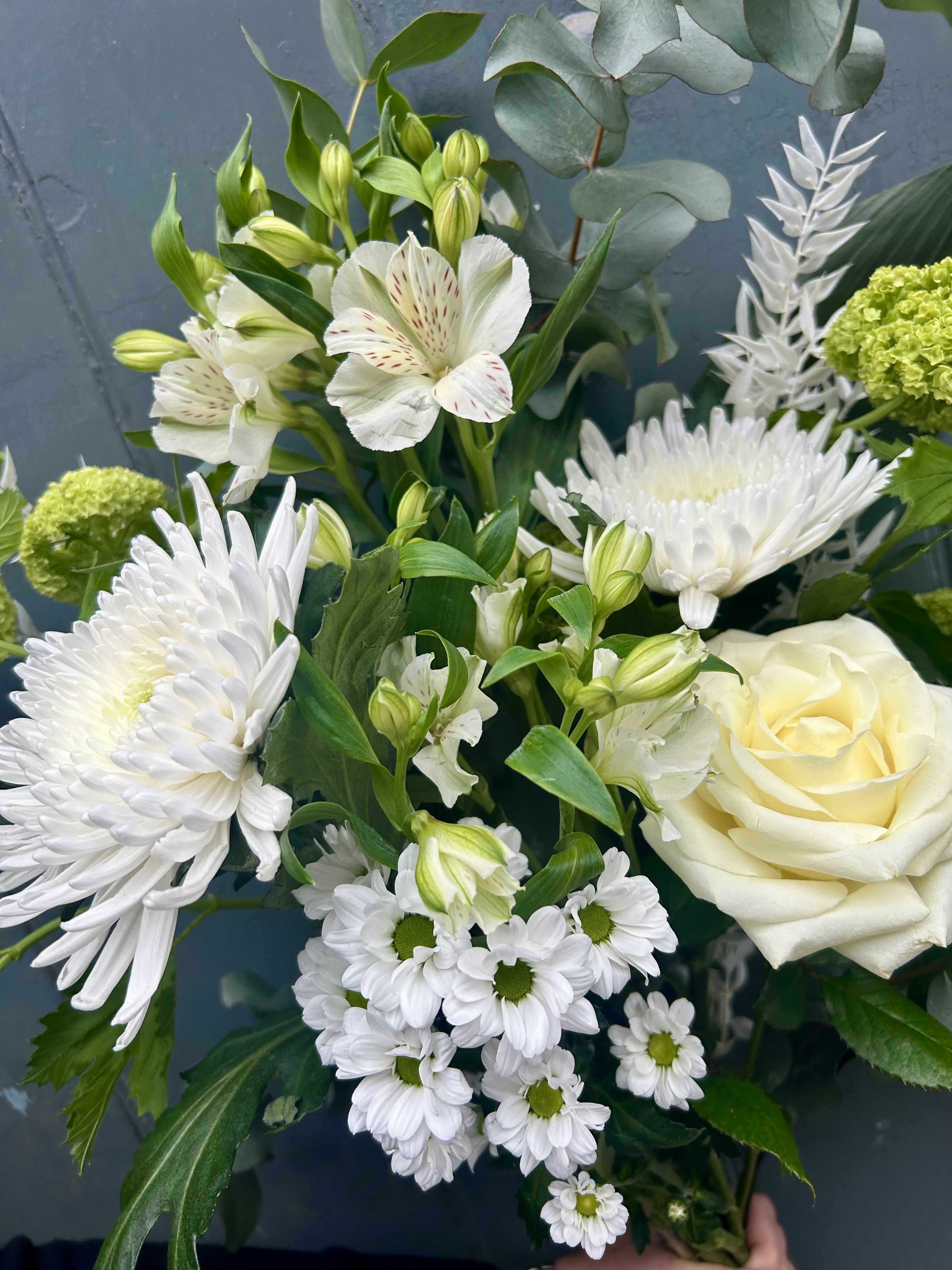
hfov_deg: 53.1
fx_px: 953
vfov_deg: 67.3
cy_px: 635
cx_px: 476
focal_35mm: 26
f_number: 1.5
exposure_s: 1/256
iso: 40
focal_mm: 5.7
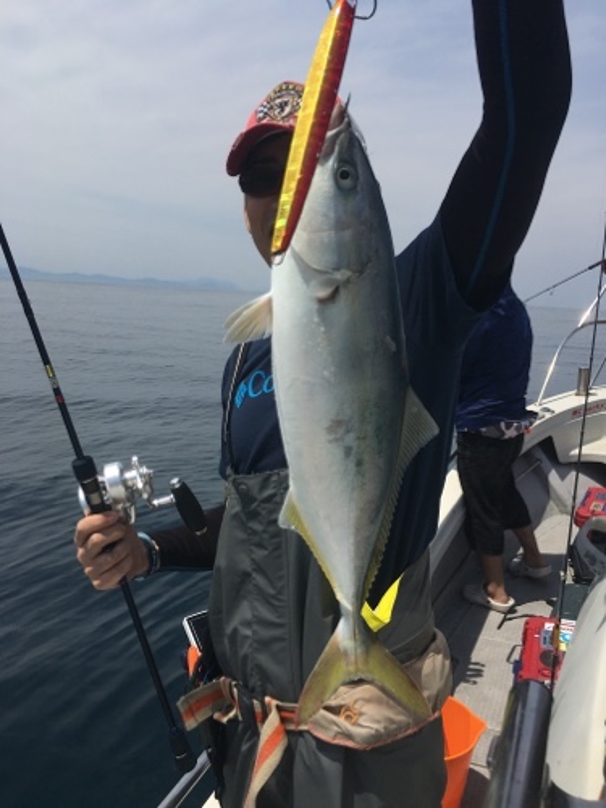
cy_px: 404
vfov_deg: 61.7
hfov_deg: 48.2
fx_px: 677
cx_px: 303
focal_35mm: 29
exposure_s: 1/4808
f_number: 2.2
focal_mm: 4.15
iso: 25
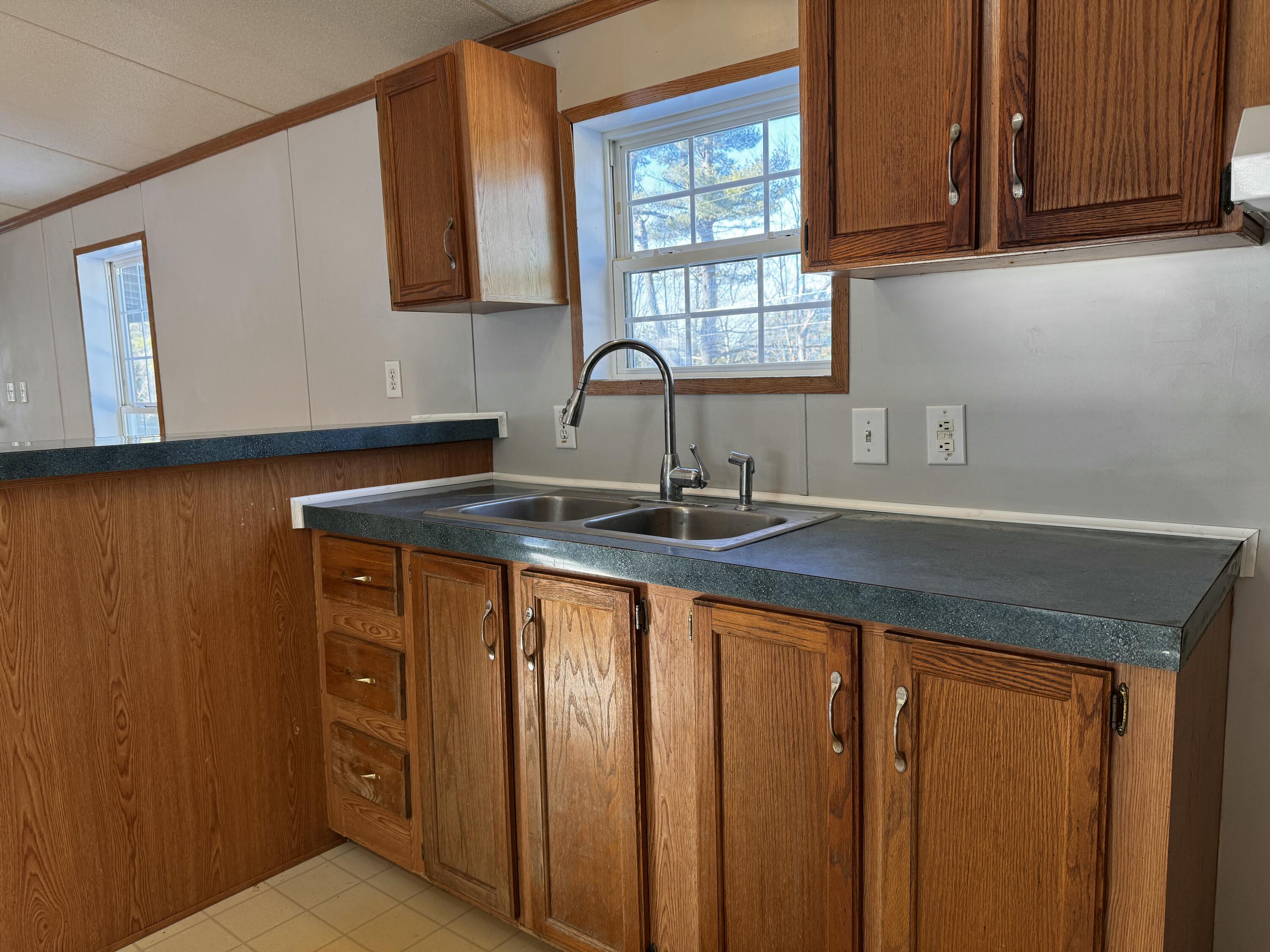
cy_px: 476
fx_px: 881
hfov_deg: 71.6
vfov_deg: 56.8
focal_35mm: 24
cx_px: 635
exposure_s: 1/122
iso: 100
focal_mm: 6.76
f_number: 1.78
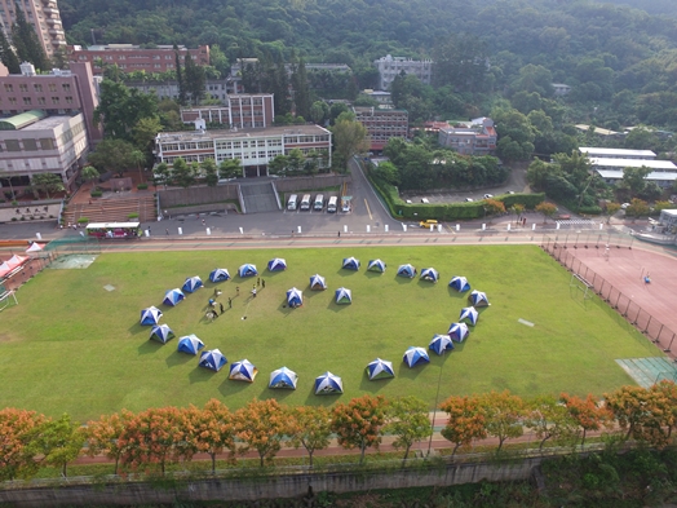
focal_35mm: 20
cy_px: 254
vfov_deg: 66.0
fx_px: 391
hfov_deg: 81.7
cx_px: 338
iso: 100
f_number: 2.8
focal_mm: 3.61
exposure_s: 1/435
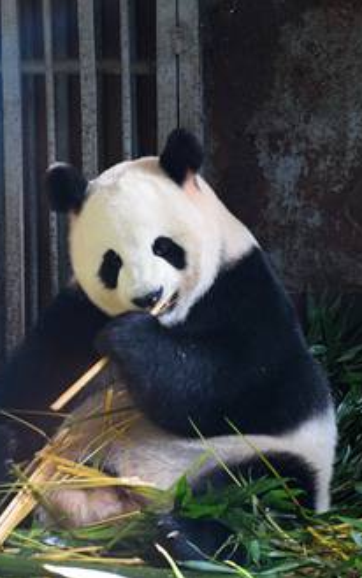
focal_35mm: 181
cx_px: 218
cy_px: 291
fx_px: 2853
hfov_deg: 7.3
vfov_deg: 11.6
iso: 900
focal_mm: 78
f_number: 5.3
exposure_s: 1/60
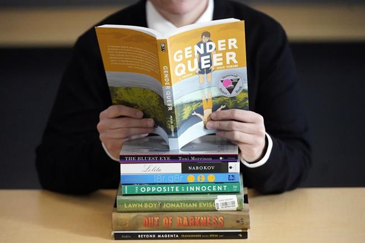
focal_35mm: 127
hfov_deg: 16.1
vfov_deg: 10.8
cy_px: 122
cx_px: 182
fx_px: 1287
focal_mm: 127
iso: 12800
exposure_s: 1/2000
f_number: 2.8
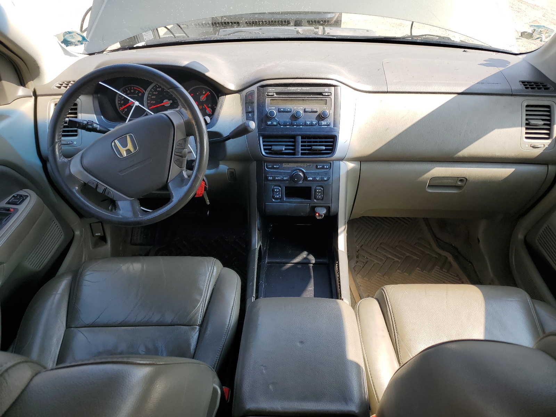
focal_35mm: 26
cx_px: 278
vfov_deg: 53.1
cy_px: 208
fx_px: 418
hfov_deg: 67.3
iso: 50
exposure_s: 1/476
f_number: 1.5
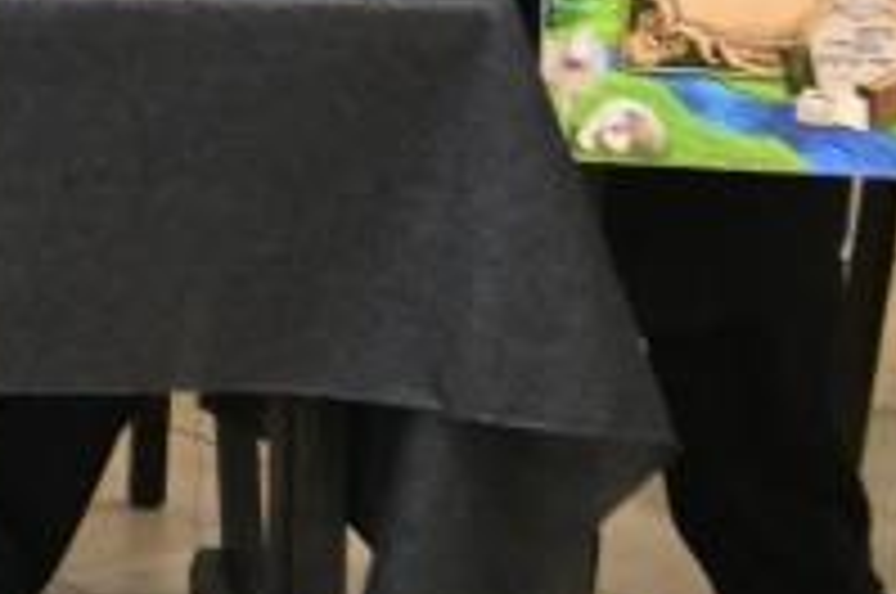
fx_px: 4100
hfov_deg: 11.3
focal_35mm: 165
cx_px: -860
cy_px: -610
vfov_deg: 7.9
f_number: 4
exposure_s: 1/160
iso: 1250
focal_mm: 32
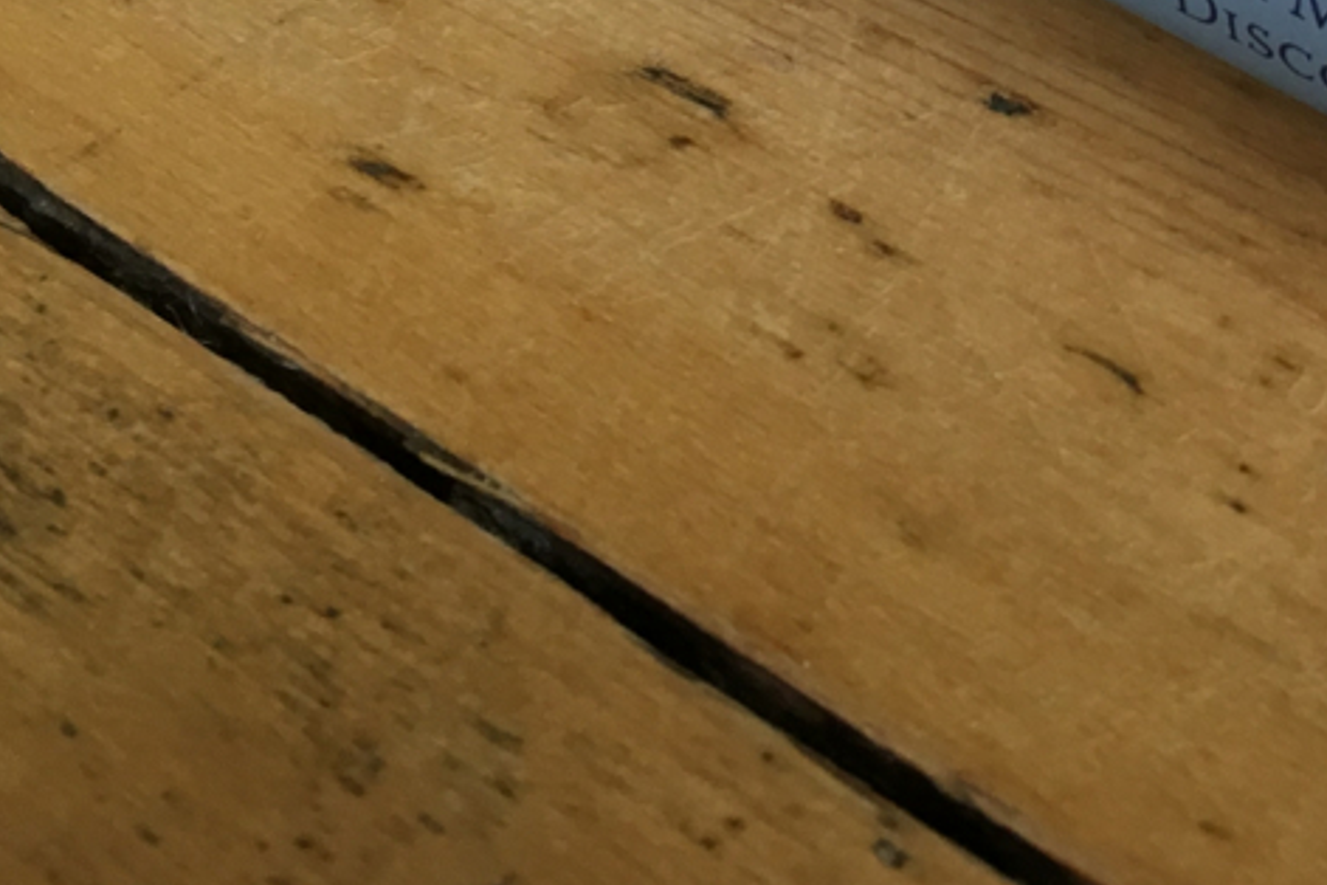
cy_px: -445
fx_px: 3022
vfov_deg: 15.4
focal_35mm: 82
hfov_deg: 23.7
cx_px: 1338
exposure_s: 1/30
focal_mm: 4.15
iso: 80
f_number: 2.2
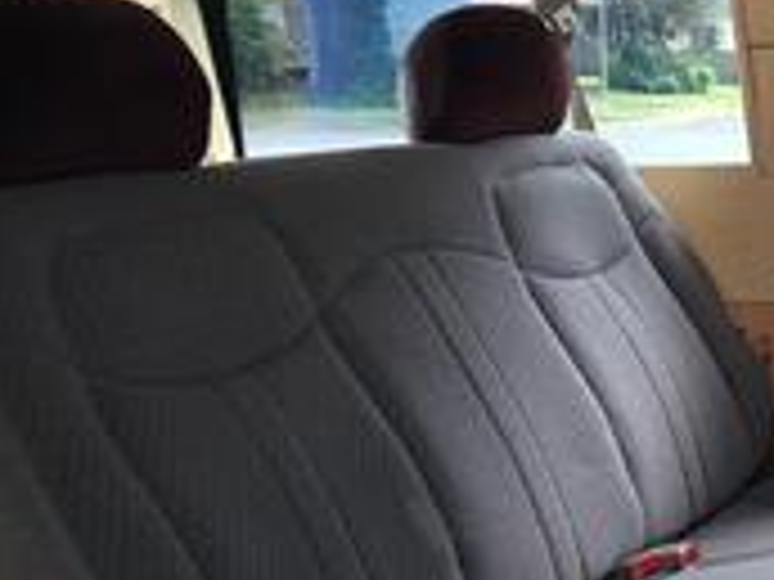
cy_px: 436
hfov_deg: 17.1
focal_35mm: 108
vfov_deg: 13.7
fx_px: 2415
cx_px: 1004
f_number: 2.2
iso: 100
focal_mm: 4.15
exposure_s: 1/30
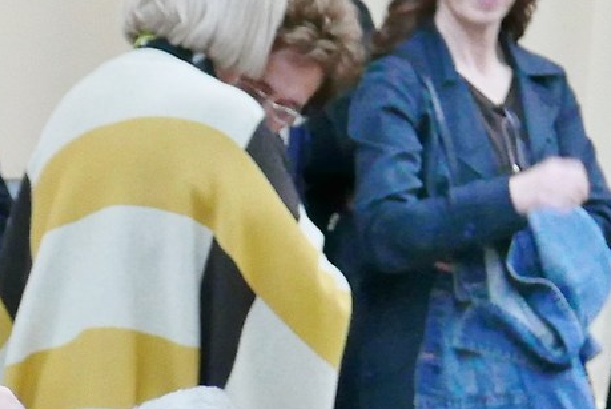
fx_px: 3109
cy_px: 590
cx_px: -226
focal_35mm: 183
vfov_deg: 7.4
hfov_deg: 10.9
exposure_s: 1/80
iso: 1000
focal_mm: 15.9
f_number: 2.3
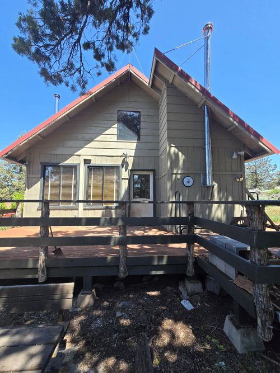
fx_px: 140
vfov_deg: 106.2
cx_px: 140
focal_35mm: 13
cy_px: 186
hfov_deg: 89.9
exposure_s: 1/2000
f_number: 2.2
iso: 200
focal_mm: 2.2
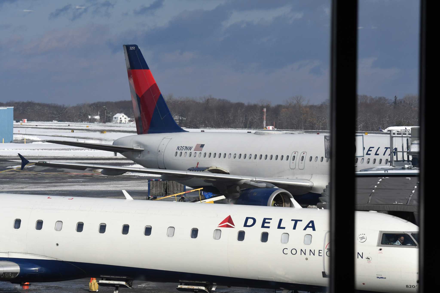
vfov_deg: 7.5
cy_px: 146
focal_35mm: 183
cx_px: 220
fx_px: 2236
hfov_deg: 11.2
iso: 500
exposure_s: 1/1250
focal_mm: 122
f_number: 8
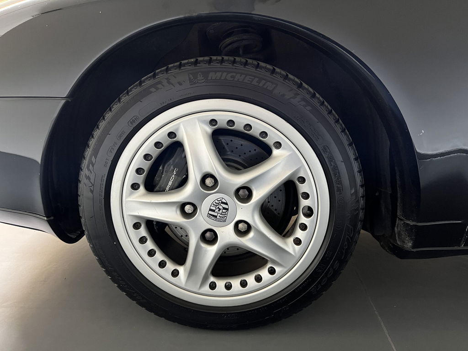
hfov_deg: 67.3
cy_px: 176
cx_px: 234
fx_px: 352
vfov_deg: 53.1
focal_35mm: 26
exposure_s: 1/52
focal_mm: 5.7
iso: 500
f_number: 1.5
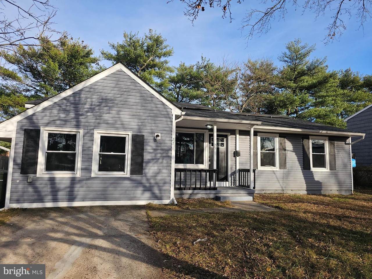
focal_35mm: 23
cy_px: 140
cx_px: 186
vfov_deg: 58.9
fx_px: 247
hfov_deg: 73.9
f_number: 1.7
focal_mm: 6.3
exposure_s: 1/441
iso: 10
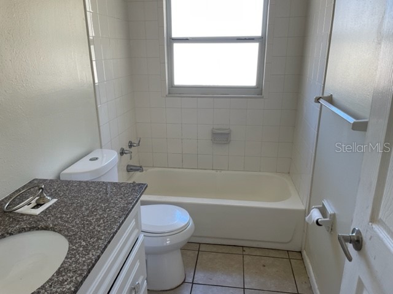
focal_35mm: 26
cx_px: 196
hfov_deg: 67.3
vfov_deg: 53.1
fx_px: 295
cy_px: 147
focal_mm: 4.2
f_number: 1.6
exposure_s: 1/121
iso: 64
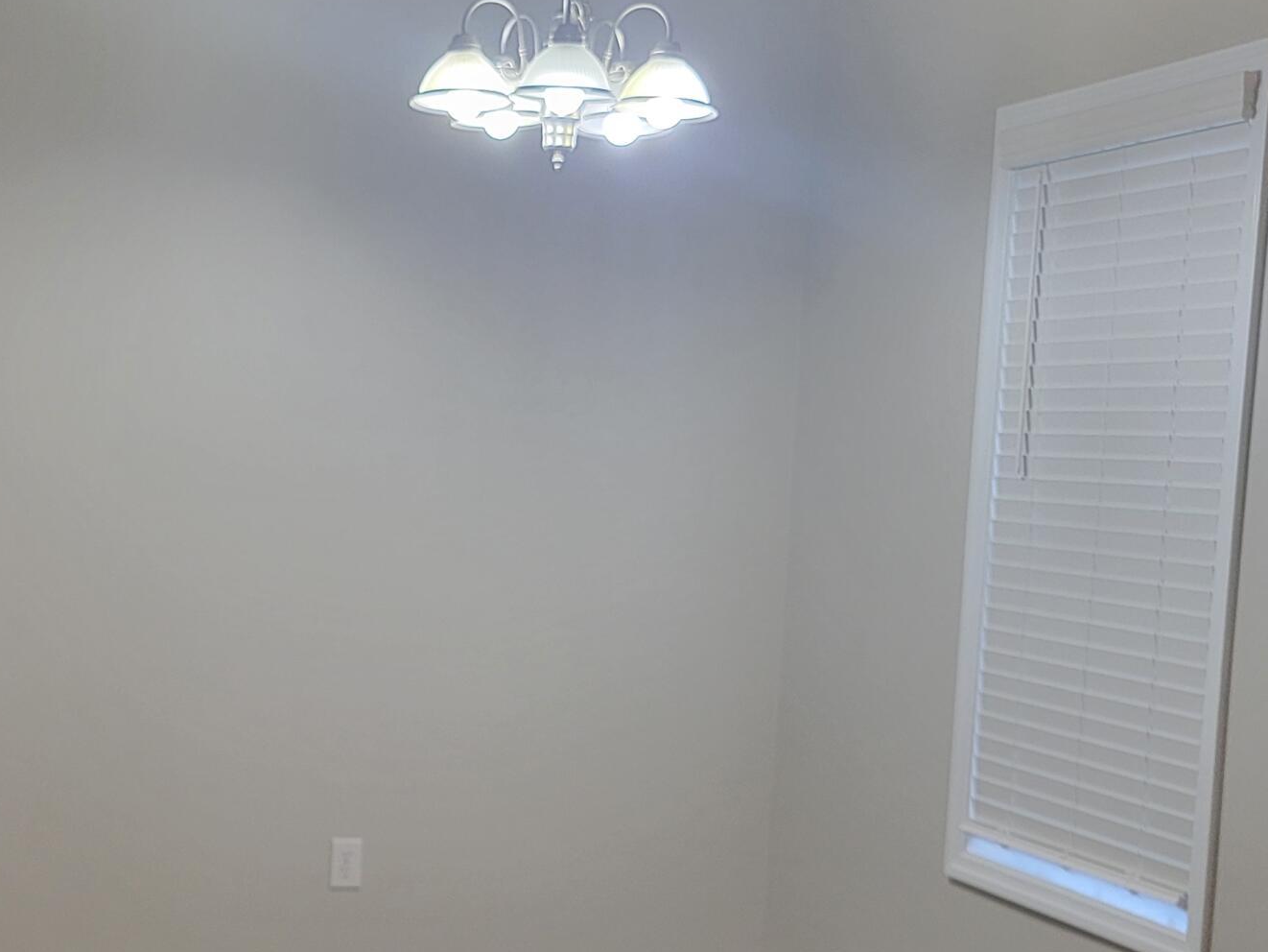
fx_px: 2162
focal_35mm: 59
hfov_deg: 32.1
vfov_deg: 24.8
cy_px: 591
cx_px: 320
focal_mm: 5.4
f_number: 1.8
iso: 160
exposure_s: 1/60
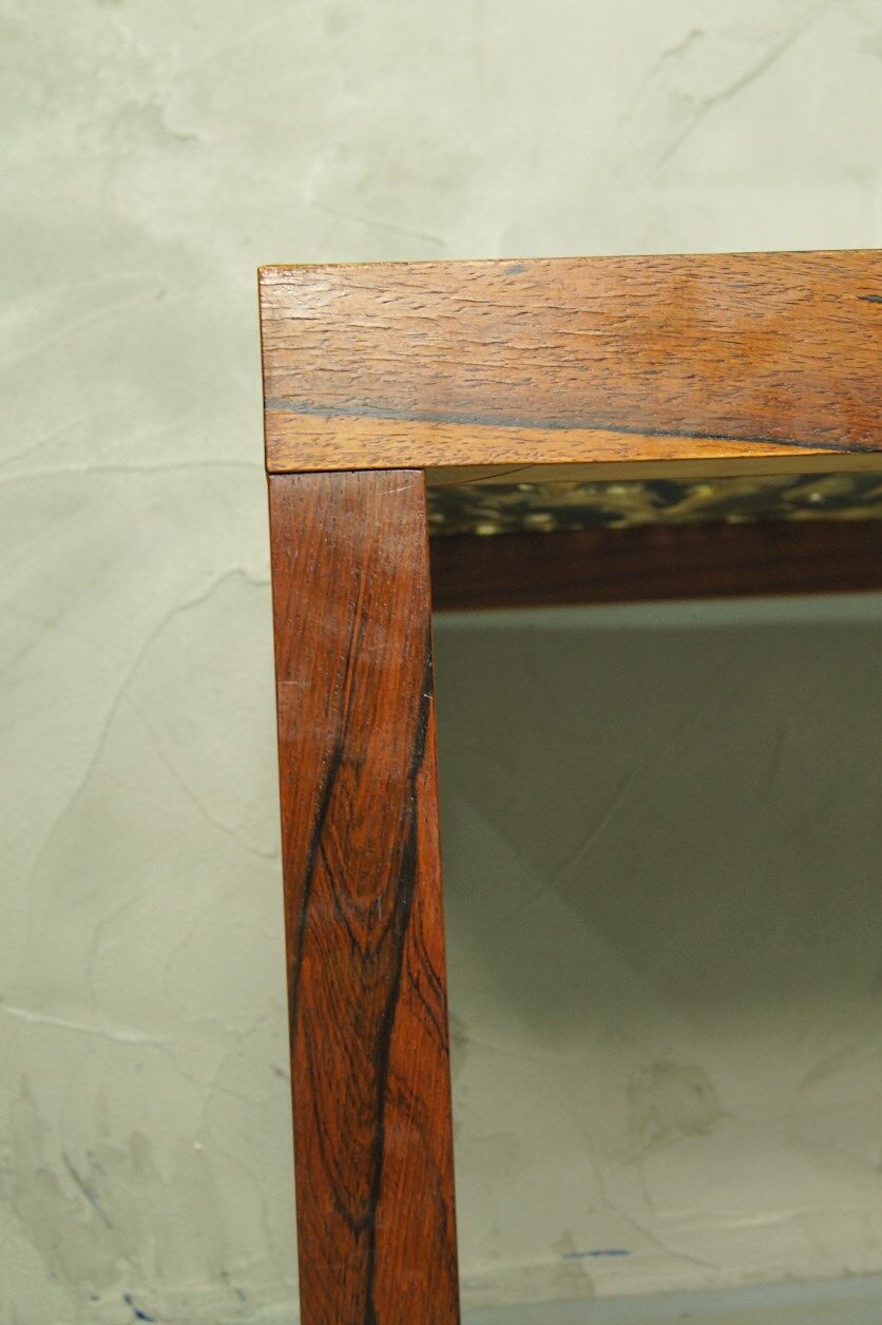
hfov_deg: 25.7
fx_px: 1931
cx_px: 441
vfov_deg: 37.9
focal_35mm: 52
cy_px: 662
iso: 400
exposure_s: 1/13
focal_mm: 35
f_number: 7.1
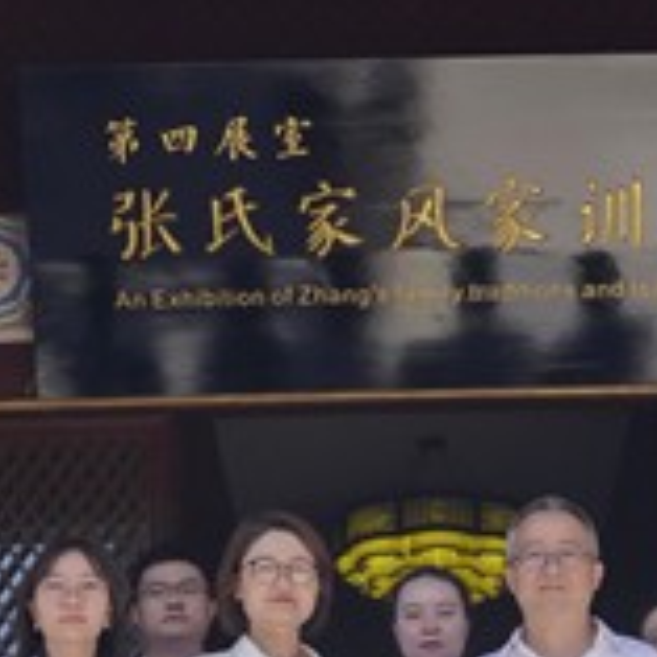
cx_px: 431
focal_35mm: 101
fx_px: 2169
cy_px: 590
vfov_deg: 17.0
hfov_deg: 17.2
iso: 2500
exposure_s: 1/5000
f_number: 3.5
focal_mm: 31
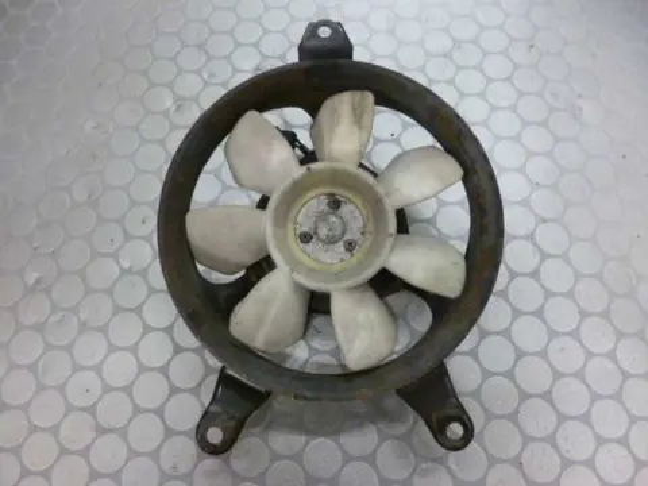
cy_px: 243
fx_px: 449
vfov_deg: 56.8
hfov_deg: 71.6
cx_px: 324
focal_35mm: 24
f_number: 2.5
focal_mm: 4.3
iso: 400
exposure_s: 1/30
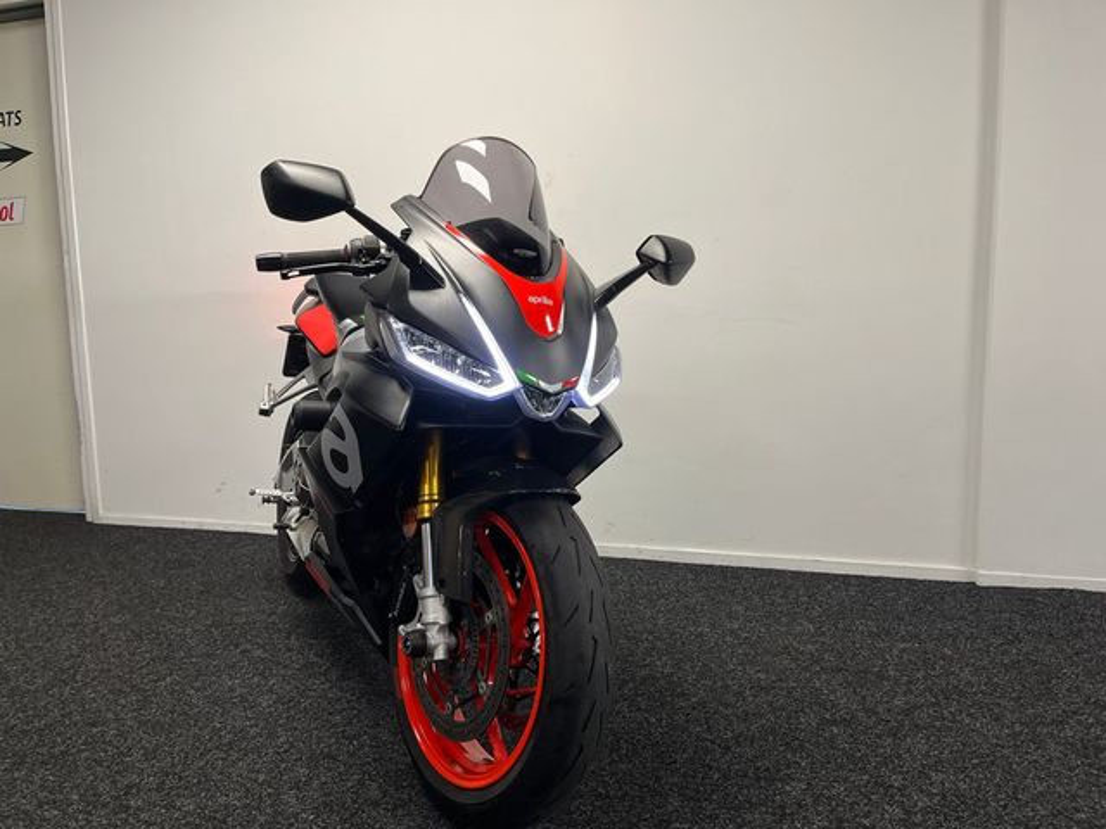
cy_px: 414
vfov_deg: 53.1
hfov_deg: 67.3
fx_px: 831
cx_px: 553
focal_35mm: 26
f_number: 1.6
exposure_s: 1/100
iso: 125
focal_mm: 5.1
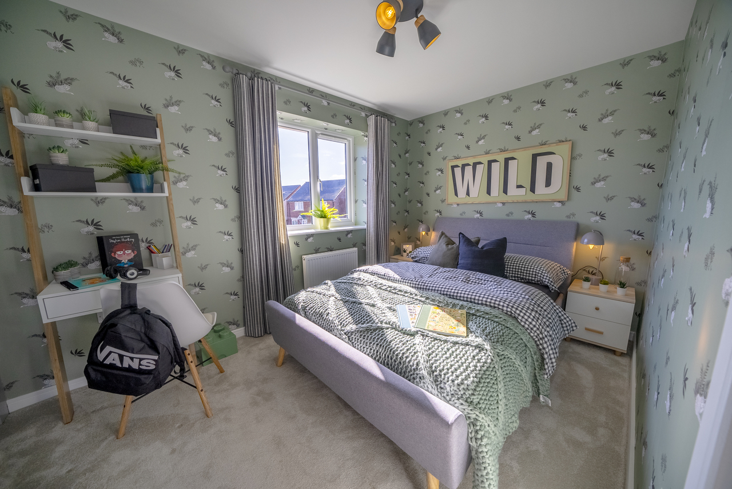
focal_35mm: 12
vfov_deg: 90.1
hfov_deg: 112.6
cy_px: 244
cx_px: 366
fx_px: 244
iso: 320
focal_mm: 12
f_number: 7.1
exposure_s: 1/640
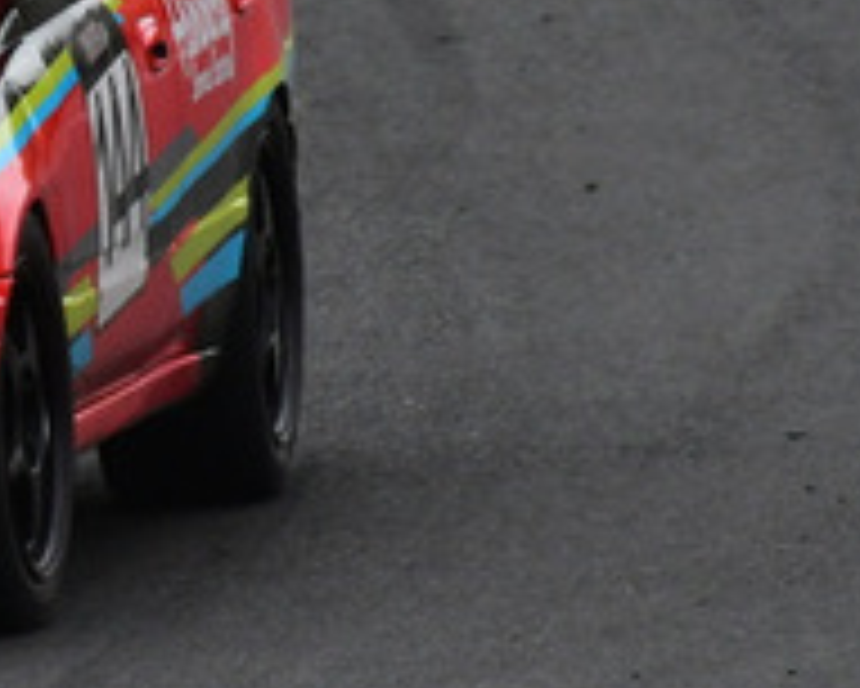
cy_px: -130
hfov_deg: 0.7
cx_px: -585
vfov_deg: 0.5
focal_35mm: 2947
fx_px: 75047
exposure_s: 1/640
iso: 800
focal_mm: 500
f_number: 11
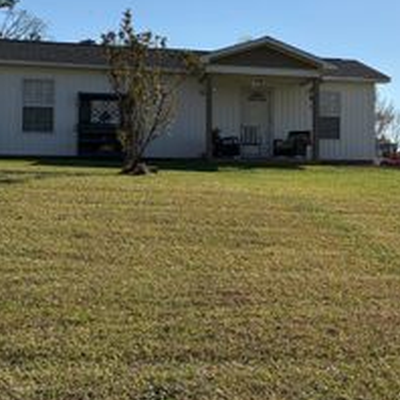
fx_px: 758
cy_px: 163
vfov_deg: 29.5
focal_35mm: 58
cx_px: 335
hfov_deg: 28.7
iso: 50
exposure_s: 1/6329
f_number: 1.6
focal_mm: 5.96
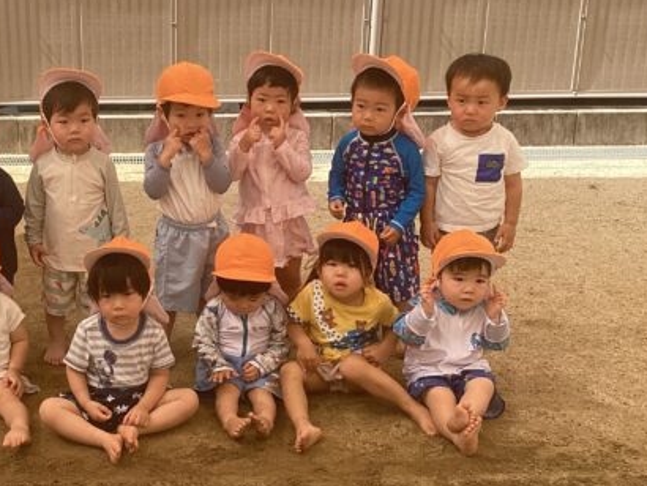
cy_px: 243
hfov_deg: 32.4
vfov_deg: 25.3
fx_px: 1085
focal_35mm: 58
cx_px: 137
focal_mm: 3.3
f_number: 2.4
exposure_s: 1/390
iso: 25
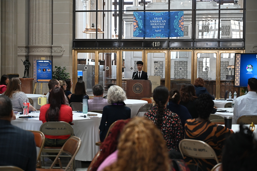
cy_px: 86
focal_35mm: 70
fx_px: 499
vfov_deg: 19.4
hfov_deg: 28.9
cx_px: 128
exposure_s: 1/125
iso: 1800
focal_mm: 70
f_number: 4
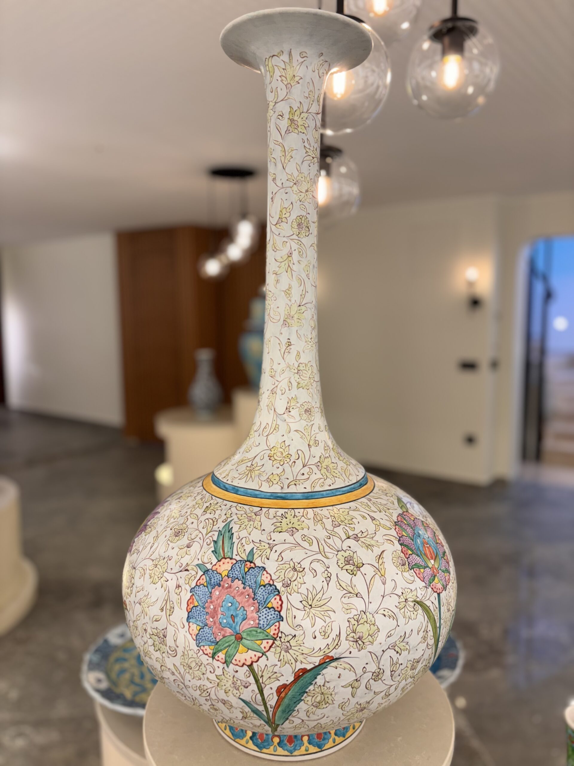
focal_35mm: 26
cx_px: 287
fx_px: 575
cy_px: 383
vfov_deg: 67.3
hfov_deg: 53.1
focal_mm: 5.96
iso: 50
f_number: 1.6
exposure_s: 1/100
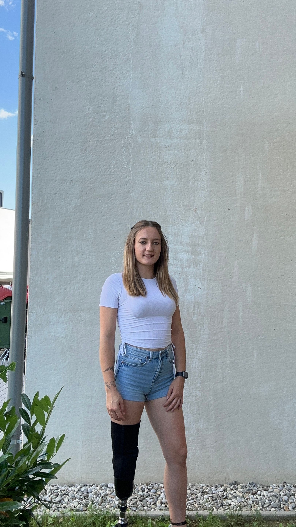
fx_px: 488
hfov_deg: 33.7
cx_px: 163
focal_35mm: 35
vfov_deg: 56.6
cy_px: 269
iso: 25
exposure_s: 1/276
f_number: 1.9
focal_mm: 2.69
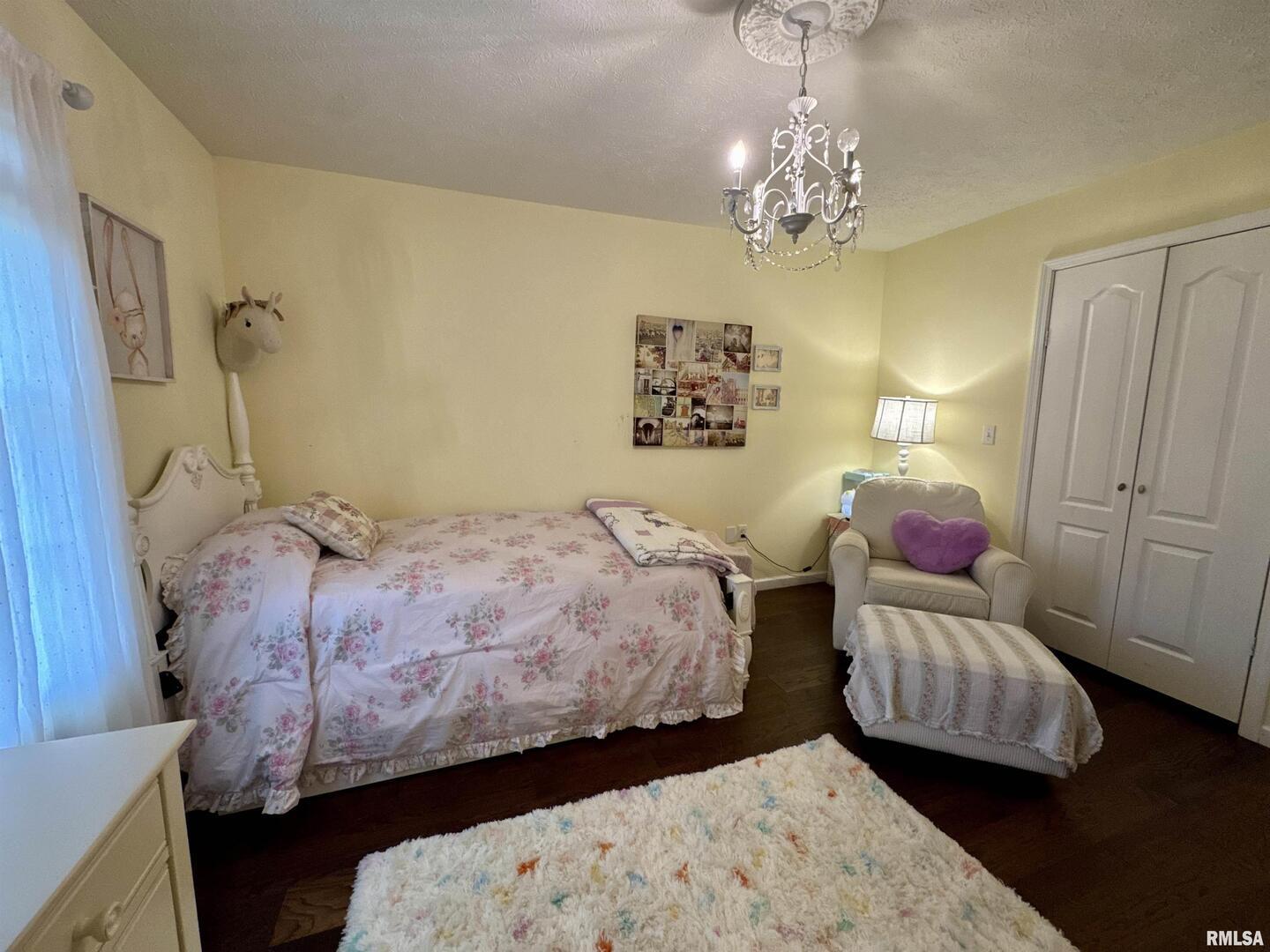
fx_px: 514
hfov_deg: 102.1
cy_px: 476
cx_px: 635
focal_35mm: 14
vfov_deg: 85.7
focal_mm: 2.22
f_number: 2.2
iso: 320
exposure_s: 1/60
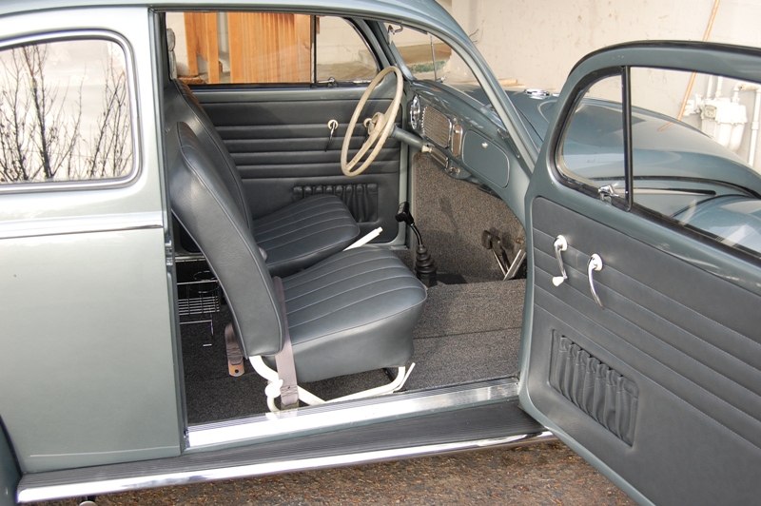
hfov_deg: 49.6
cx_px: 380
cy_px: 253
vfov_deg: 34.2
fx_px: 824
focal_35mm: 39
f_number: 5.6
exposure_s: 1/125
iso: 360
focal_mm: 26
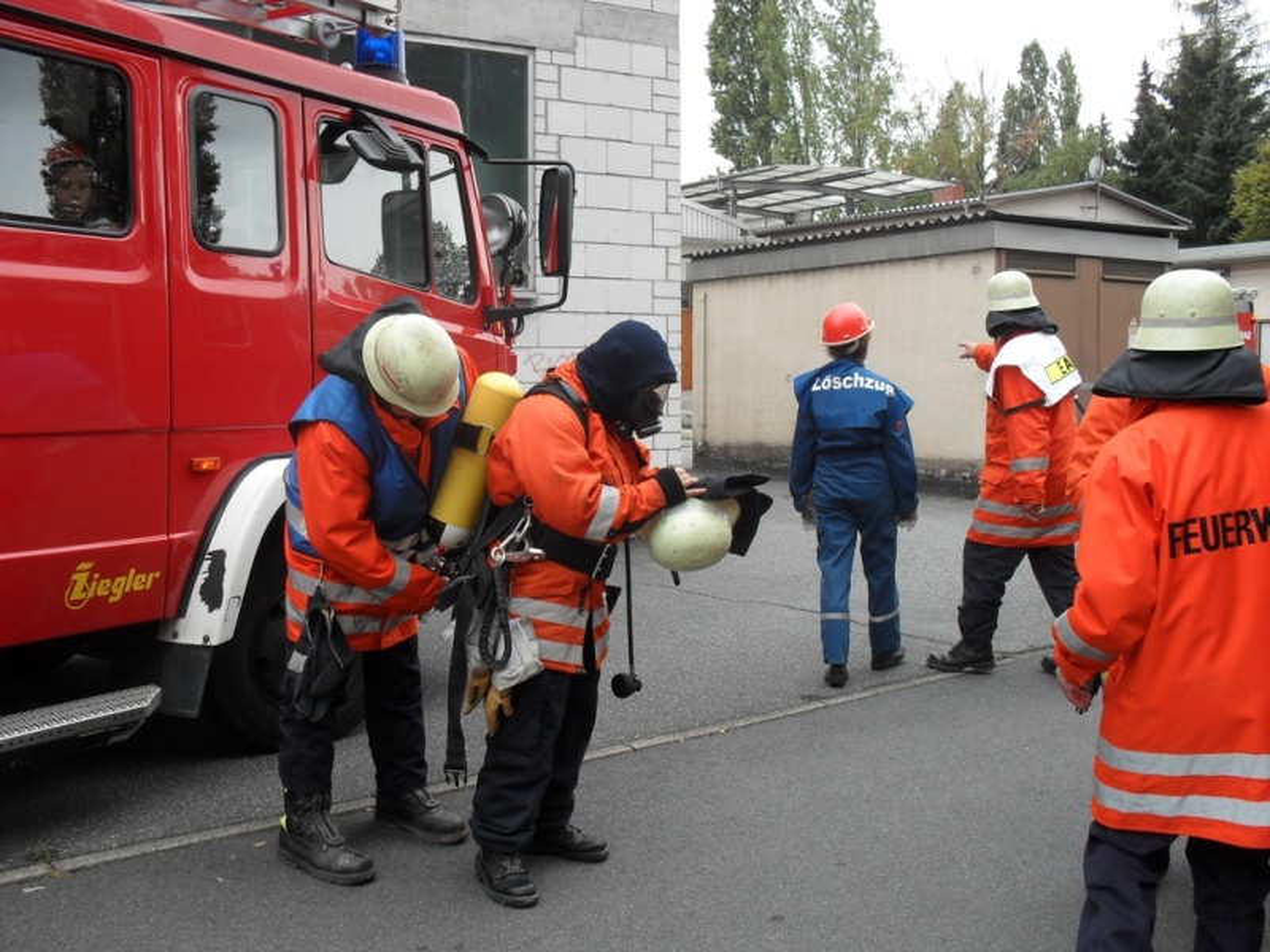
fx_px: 1284
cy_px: 476
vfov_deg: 40.7
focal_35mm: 35
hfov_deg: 52.6
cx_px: 635
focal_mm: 6.3
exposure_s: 1/250
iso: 100
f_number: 3.2
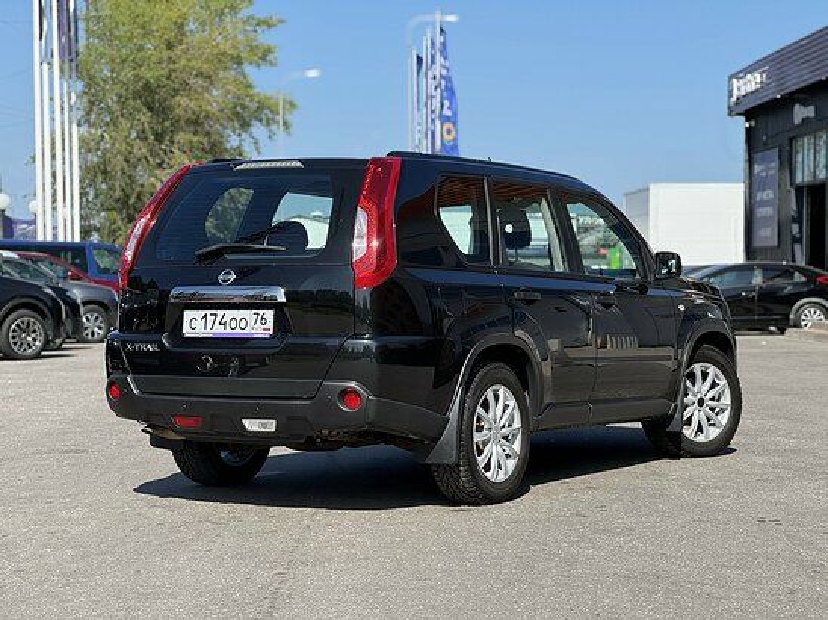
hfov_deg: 25.4
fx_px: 1840
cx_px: 414
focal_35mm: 77
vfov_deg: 19.1
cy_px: 310
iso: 25
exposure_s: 1/657
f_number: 2.8
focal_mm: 9
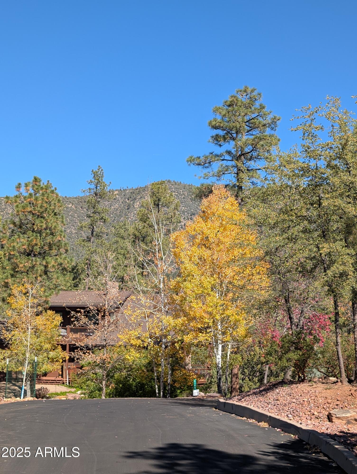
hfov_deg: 29.7
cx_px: 178
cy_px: 237
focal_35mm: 49
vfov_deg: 38.9
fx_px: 672
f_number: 1.68
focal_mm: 6.9
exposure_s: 1/709
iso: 20
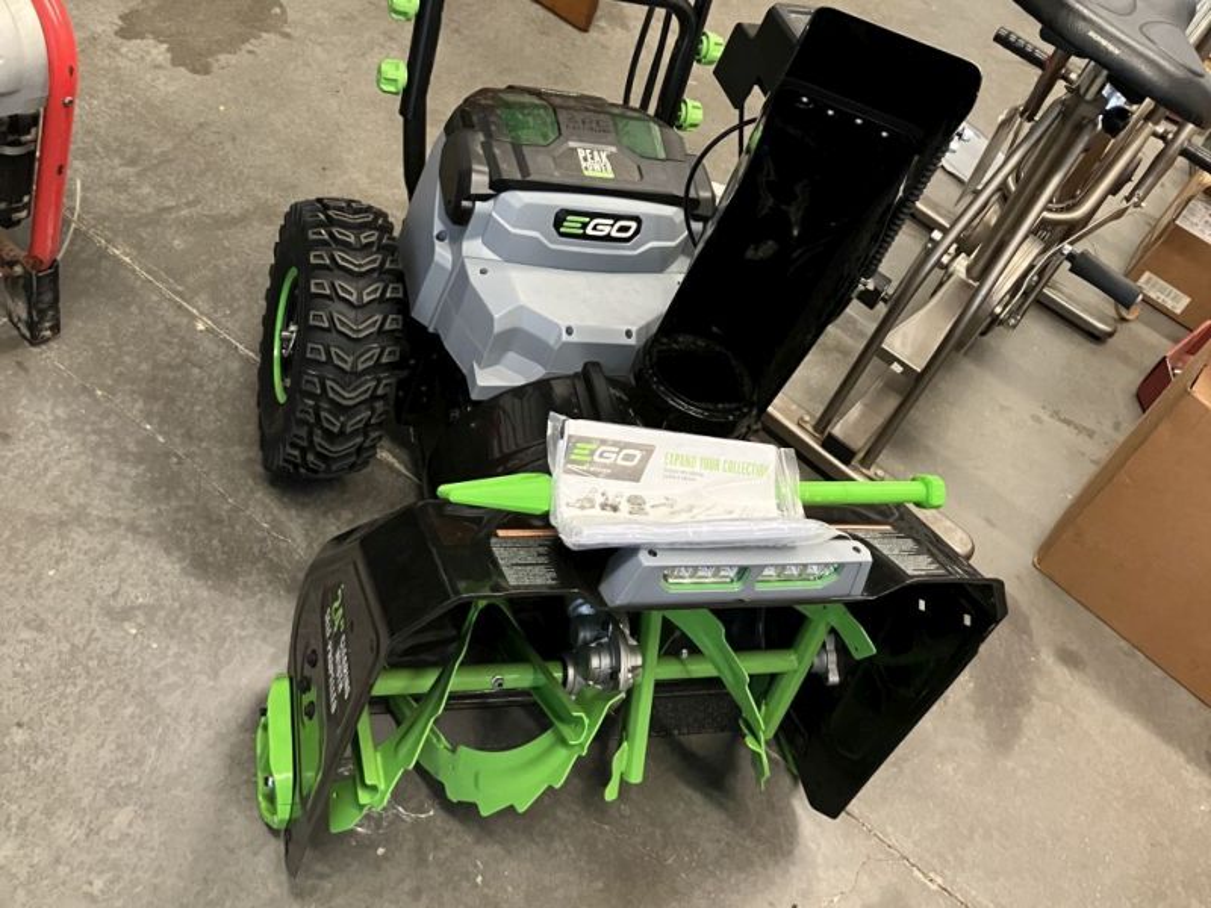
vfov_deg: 49.7
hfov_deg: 63.4
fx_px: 980
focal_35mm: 28
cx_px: 606
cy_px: 454
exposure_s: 1/40
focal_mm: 3.99
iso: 320
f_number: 1.8
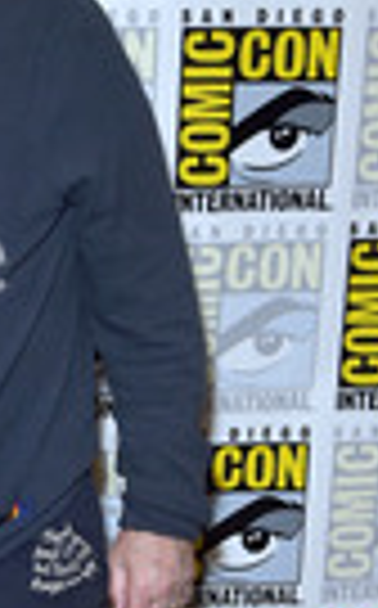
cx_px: -92
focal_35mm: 103
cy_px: 495
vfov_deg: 20.0
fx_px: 1703
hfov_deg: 12.3
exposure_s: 1/250
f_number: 6.3
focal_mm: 34
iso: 800
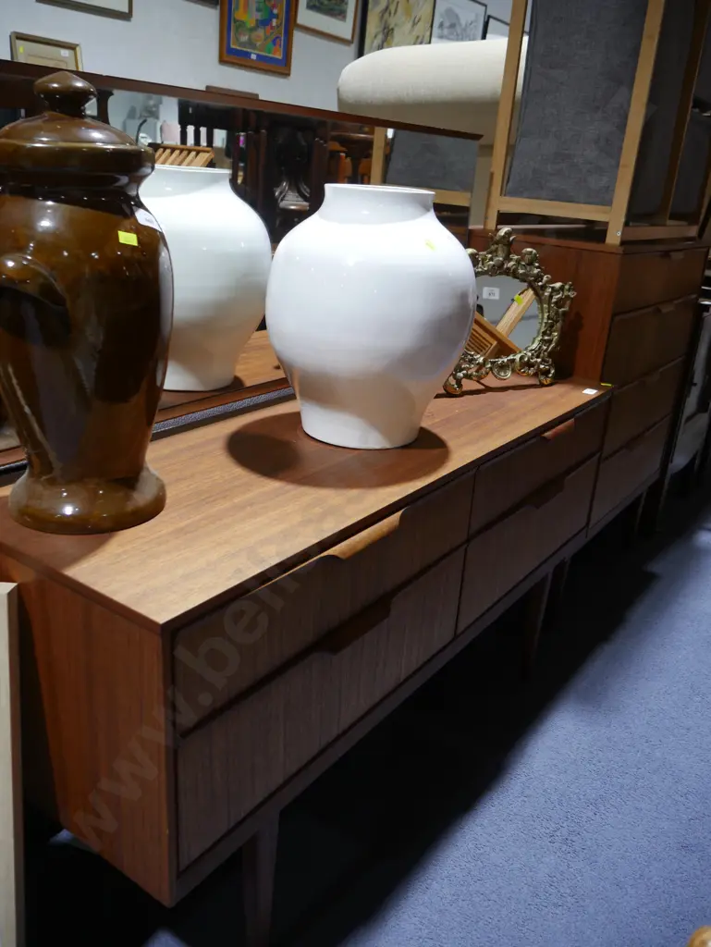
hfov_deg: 49.8
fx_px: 766
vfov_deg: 63.4
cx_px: 356
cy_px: 474
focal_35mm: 28
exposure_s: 1/60
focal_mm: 14
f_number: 3.5
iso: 320
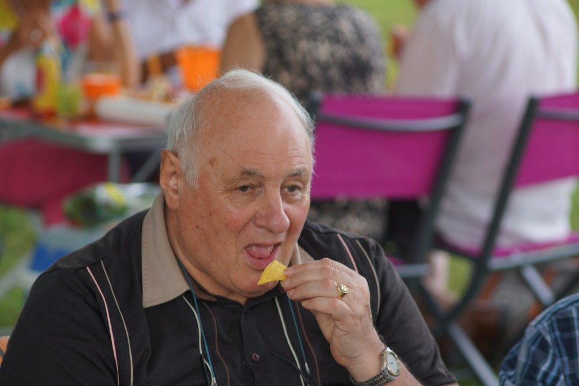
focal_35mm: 195
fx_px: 3135
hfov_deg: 10.6
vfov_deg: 7.0
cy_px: 193
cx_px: 290
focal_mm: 130
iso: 160
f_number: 4
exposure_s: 1/200
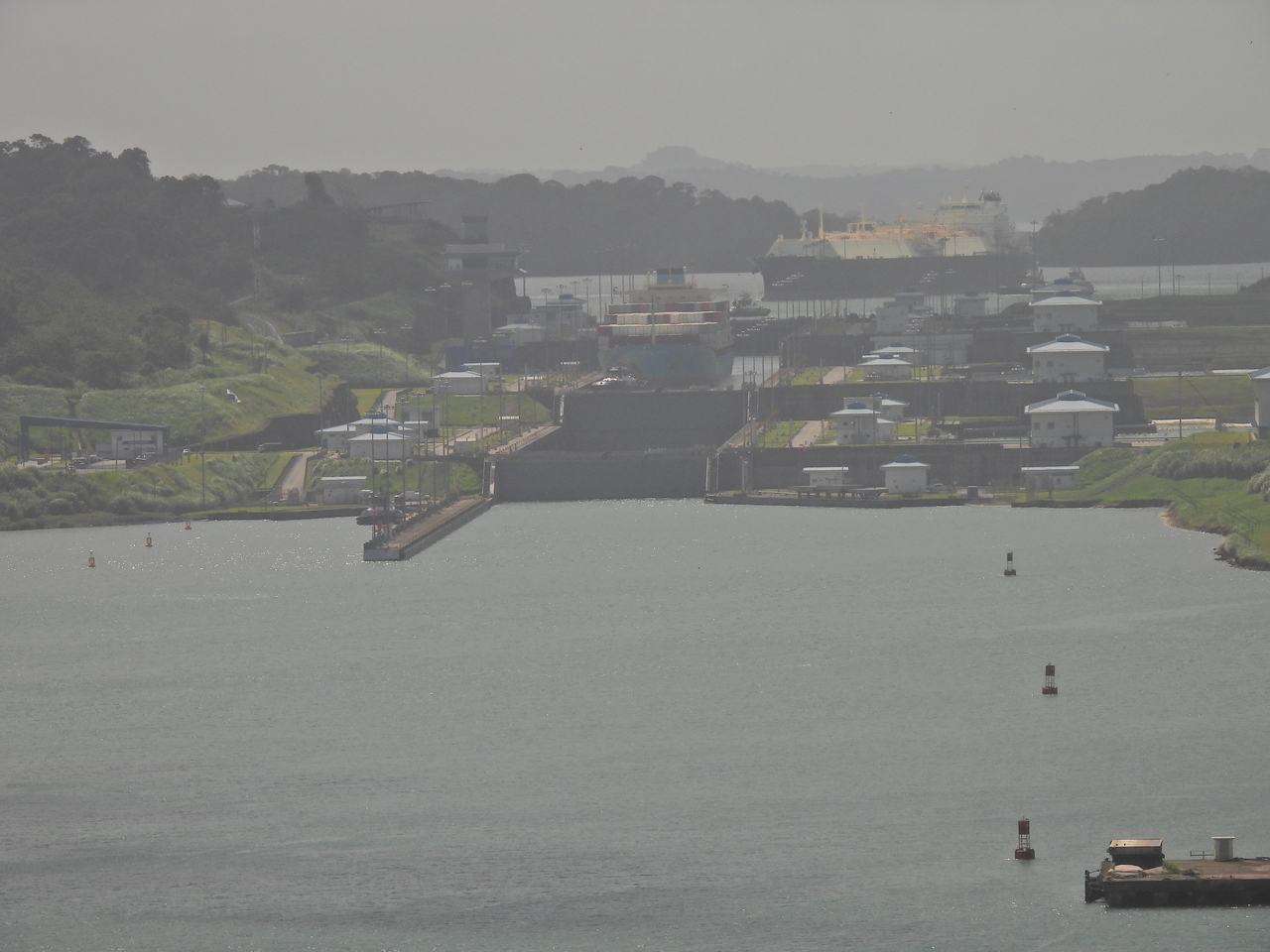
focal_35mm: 350
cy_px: 476
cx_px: 635
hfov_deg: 5.7
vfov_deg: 4.2
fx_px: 12841
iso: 100
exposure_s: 1/640
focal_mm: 62.5
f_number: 5
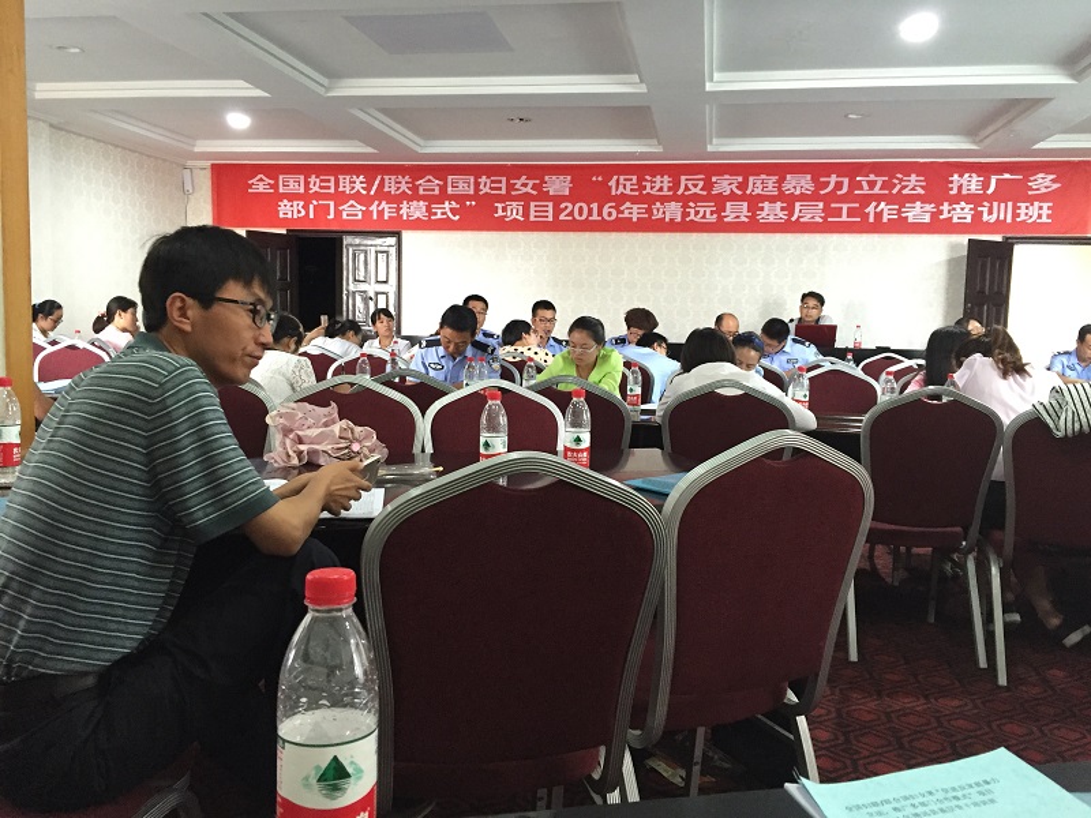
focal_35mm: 29
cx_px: 546
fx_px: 914
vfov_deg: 48.2
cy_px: 409
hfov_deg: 61.7
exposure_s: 1/17
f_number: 2.2
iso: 250
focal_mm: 4.15
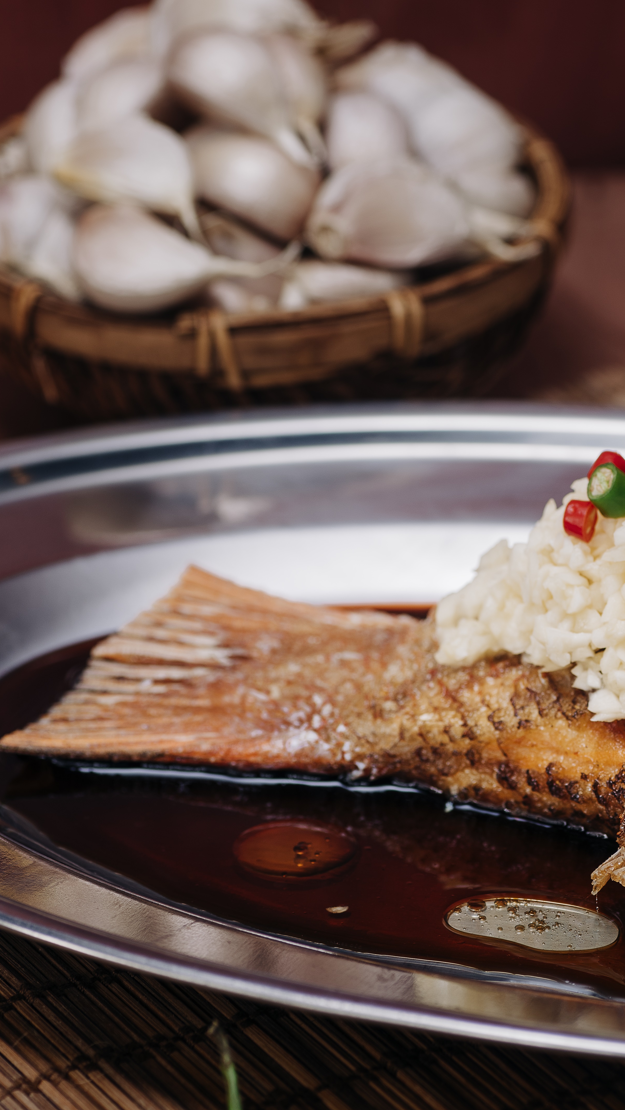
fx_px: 4714
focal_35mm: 160
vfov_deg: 13.4
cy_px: 496
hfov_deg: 7.6
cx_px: 607
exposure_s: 1/200
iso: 64
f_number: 8
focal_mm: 90
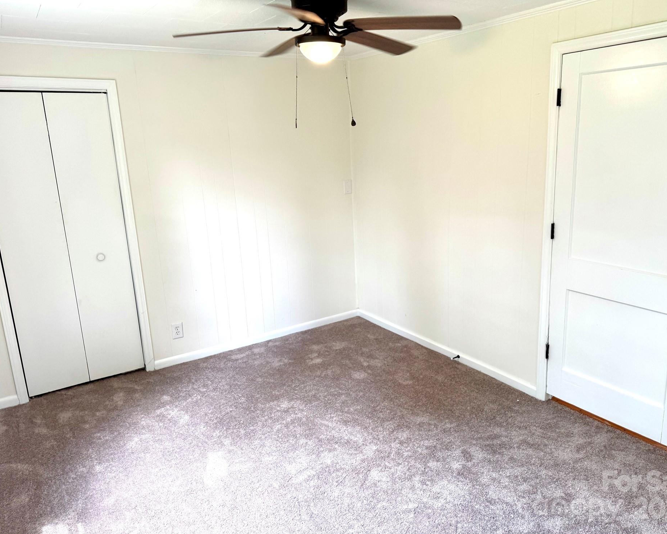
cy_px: 260
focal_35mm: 26
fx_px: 513
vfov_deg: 54.9
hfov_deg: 66.0
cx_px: 351
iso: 125
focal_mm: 6.76
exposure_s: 1/121
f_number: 1.78
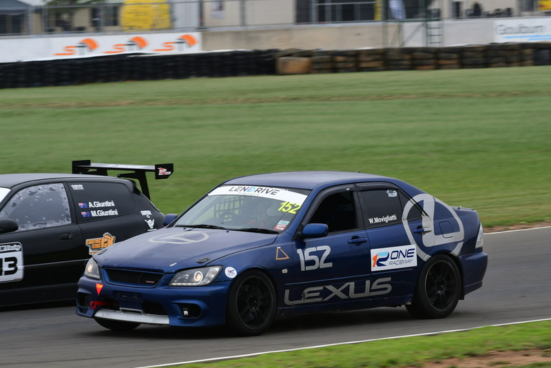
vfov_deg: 4.4
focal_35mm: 315
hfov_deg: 6.5
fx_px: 4823
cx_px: 276
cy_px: 184
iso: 320
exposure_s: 1/320
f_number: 10
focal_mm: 210
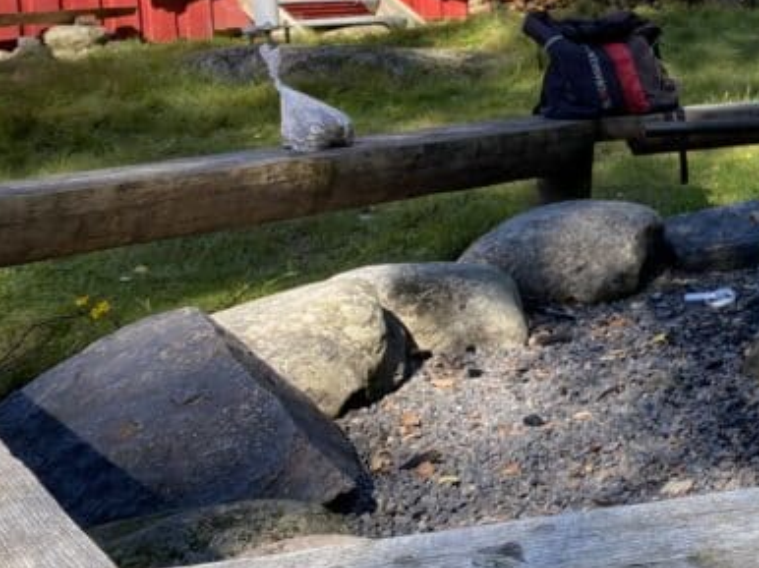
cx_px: 1001
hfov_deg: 24.4
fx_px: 1512
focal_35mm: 69
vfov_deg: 21.1
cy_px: 138
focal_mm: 4.25
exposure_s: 1/441
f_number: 1.8
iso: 32
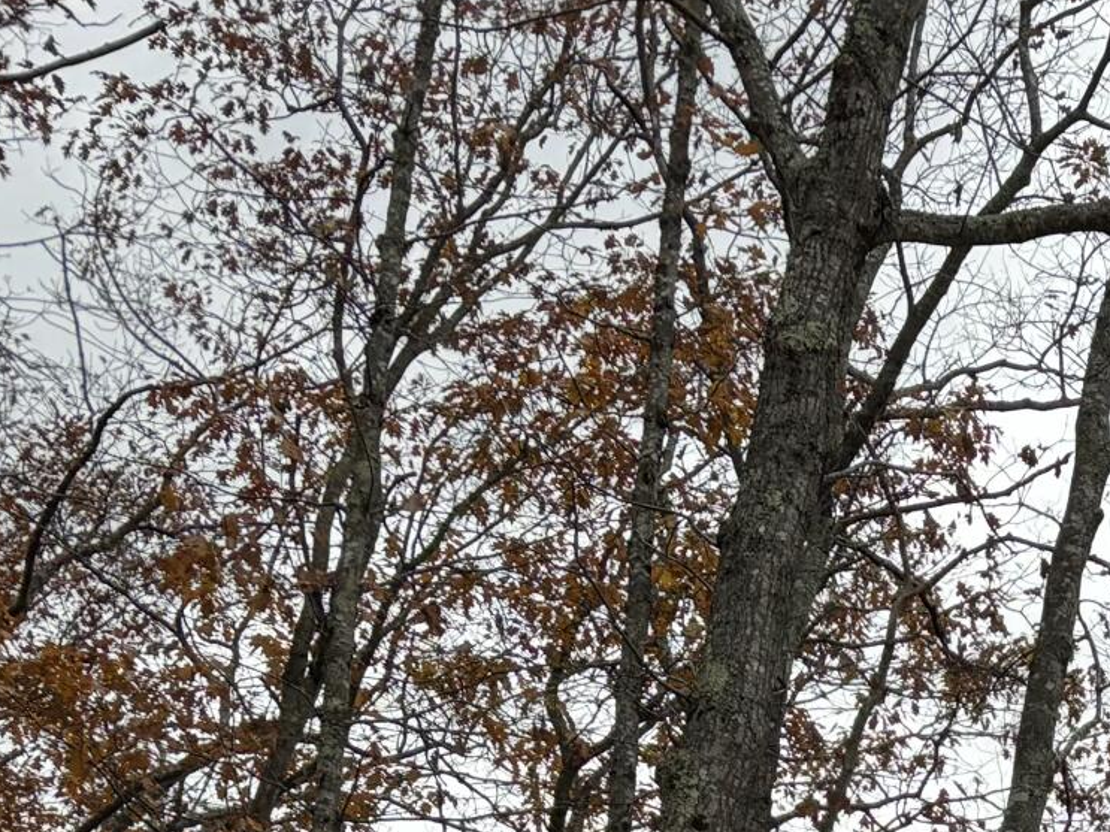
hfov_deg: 16.7
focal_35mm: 105
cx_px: 1755
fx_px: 3366
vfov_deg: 12.5
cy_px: 1642
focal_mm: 5.96
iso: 50
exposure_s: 1/462
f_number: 1.6
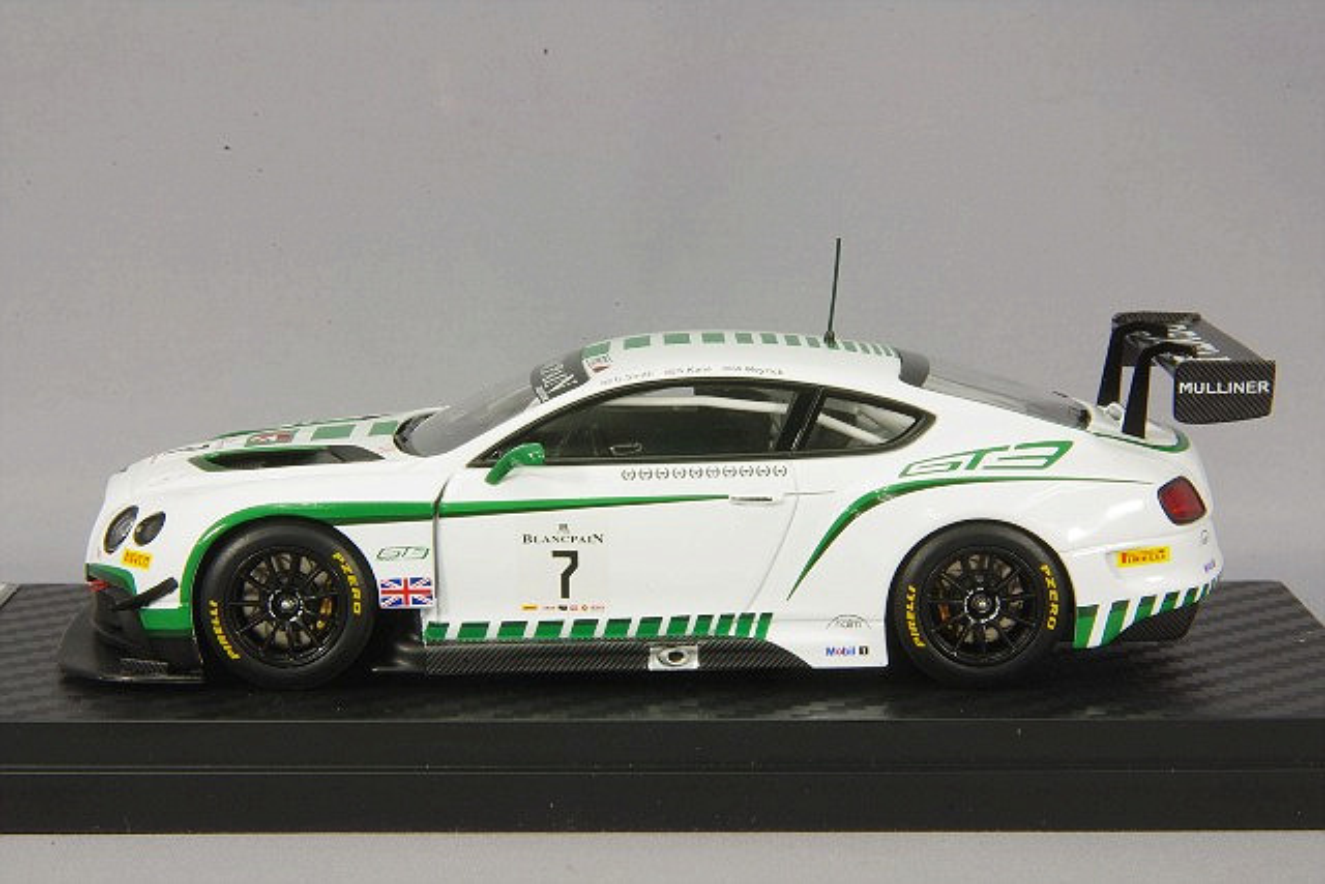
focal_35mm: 112
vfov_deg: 12.2
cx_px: 662
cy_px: 442
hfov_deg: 18.3
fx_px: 4123
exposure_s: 1/1.67
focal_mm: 75
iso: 400
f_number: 32
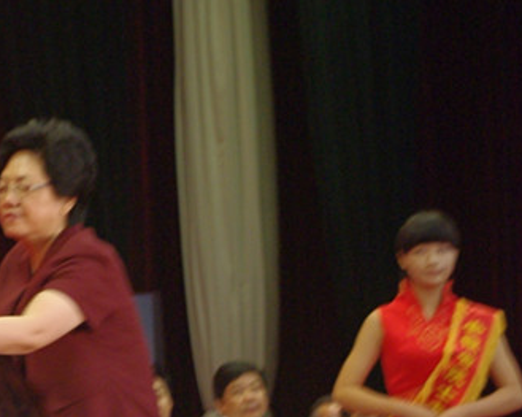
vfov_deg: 9.2
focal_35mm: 167
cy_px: 324
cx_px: -71
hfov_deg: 11.4
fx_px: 2579
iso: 800
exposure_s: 1/10
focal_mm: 50
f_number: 5.6
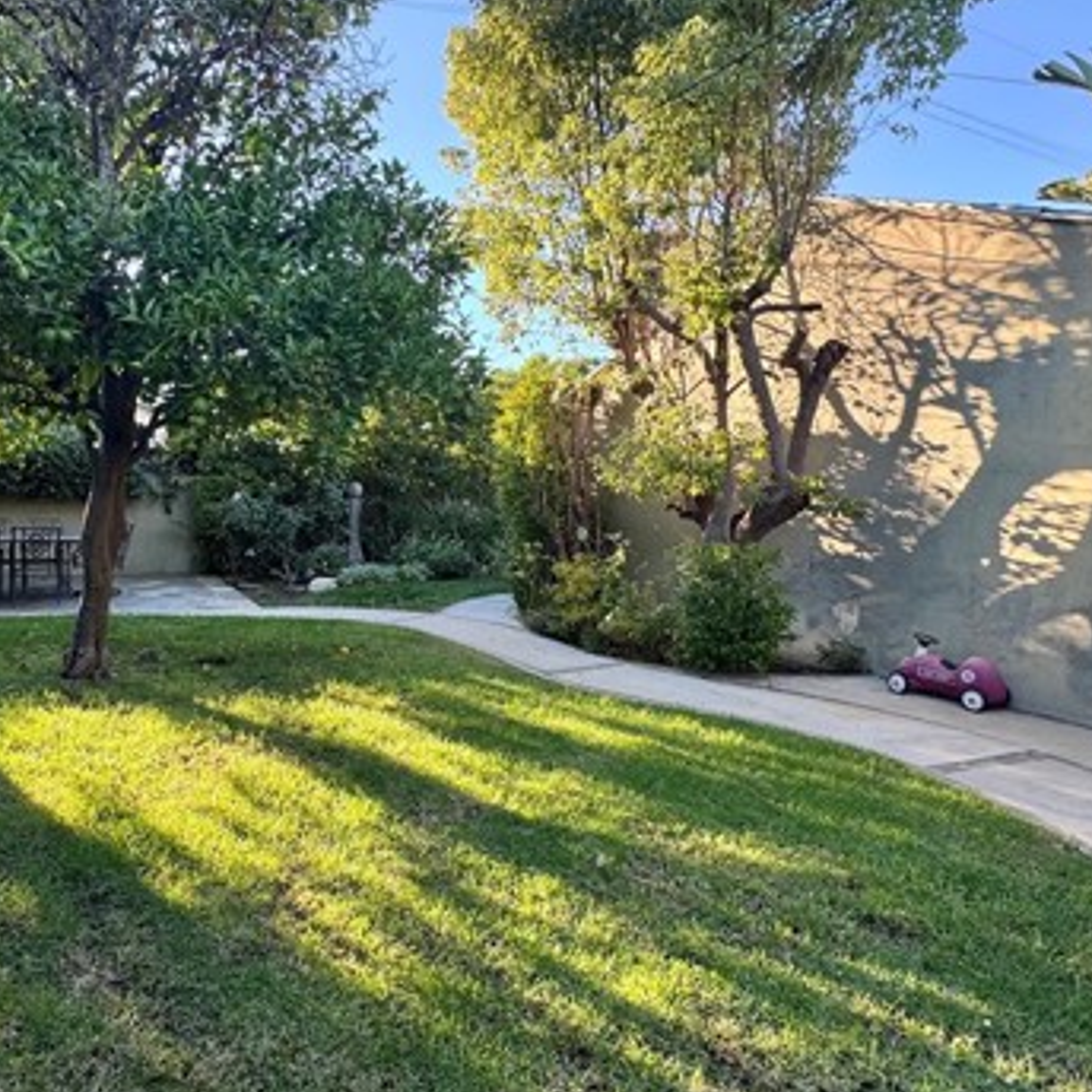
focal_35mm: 23
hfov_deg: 66.1
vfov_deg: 67.3
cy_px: 546
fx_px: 821
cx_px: 397
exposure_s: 1/103
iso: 40
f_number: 2.2
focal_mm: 2.22
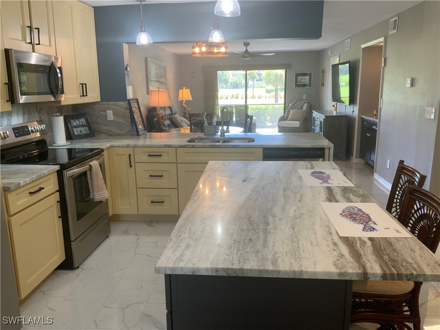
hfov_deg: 61.7
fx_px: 369
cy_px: 165
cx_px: 220
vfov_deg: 48.2
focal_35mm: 29
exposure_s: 1/60
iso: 50
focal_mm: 3
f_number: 1.8
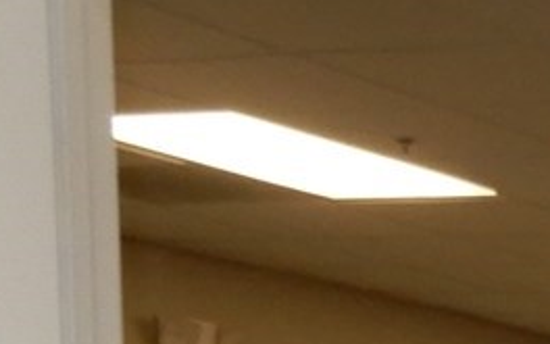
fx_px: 2953
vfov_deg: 5.9
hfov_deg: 9.7
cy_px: 1259
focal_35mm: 197
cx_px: 1206
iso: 100
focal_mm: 4.3
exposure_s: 1/30
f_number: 3.4
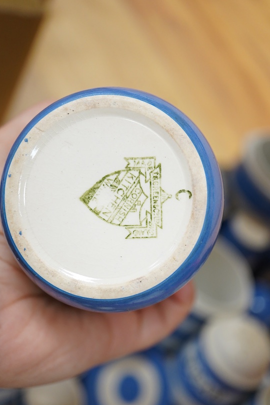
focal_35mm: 50
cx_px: 122
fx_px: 562
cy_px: 215
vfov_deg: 39.6
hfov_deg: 27.0
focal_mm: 30
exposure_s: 1/125
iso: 1250
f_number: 3.5
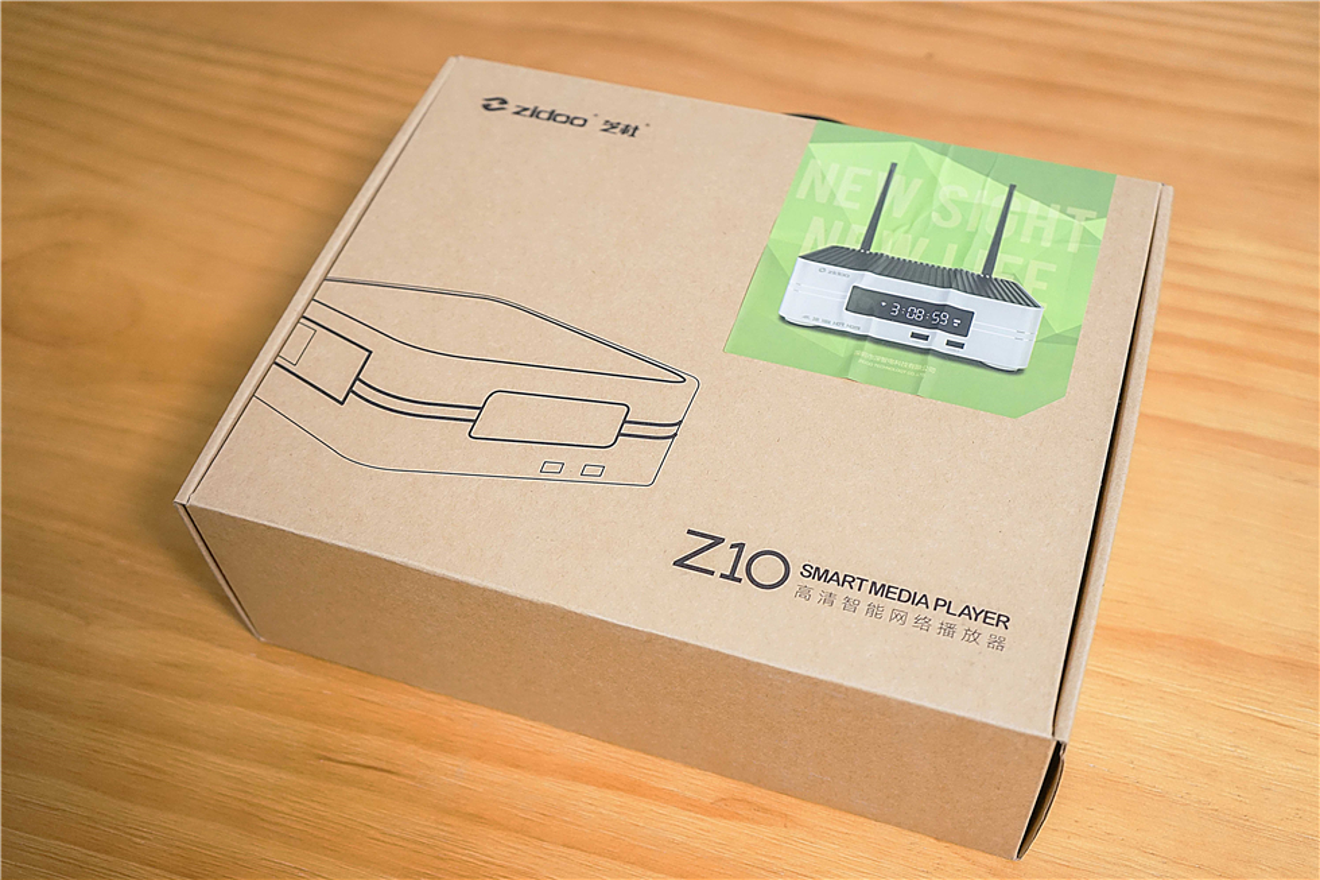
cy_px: 440
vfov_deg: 34.2
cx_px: 660
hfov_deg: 49.6
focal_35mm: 39
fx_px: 1430
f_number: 4
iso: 1000
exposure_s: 1/20
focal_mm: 39
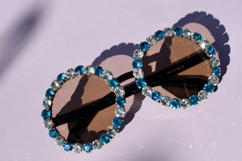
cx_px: 121
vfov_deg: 26.0
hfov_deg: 38.2
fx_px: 349
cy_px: 80
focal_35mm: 52
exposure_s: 1/2500
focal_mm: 35
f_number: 5.6
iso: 200
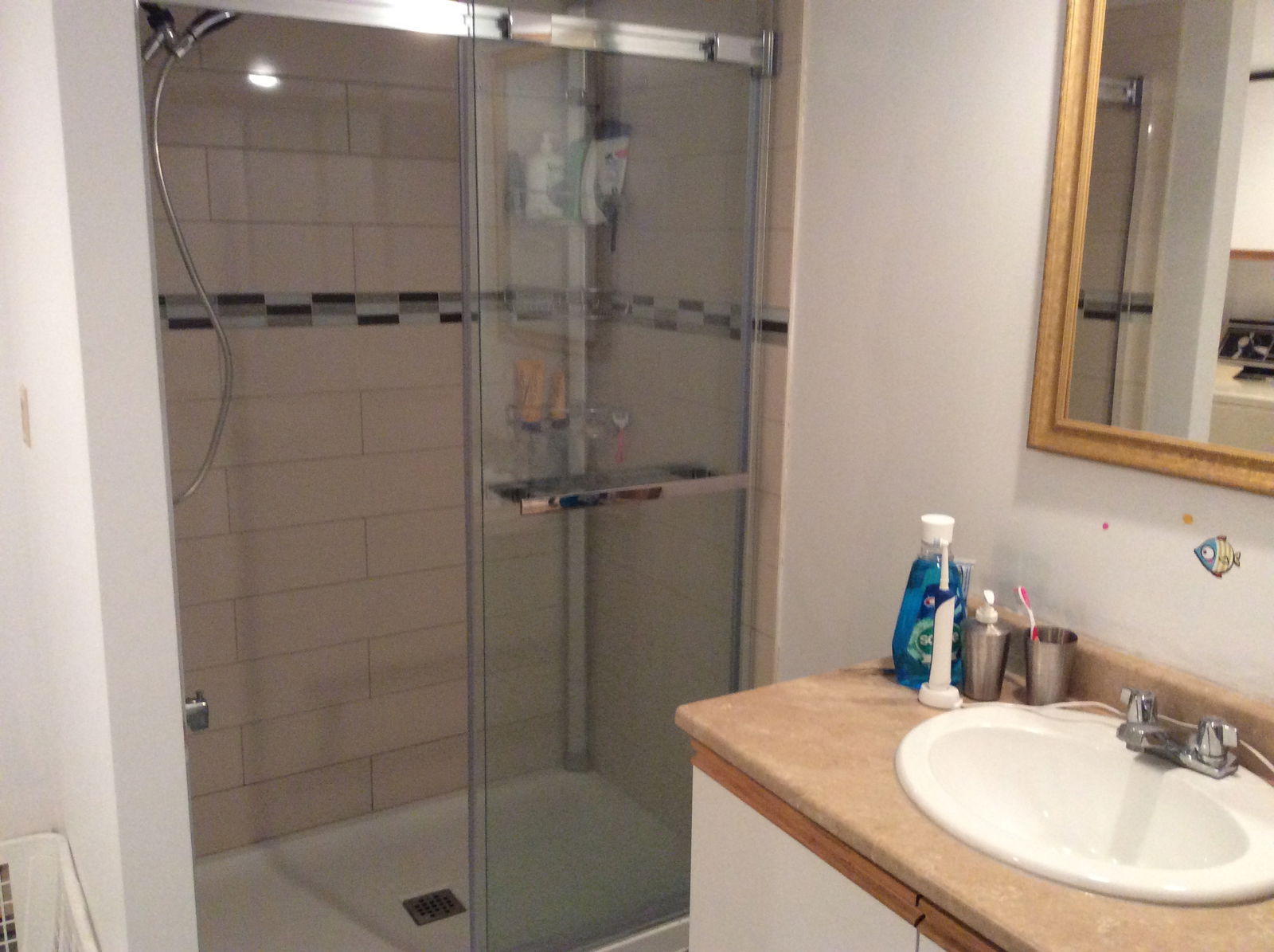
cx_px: 637
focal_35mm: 32
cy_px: 476
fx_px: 1176
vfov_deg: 44.1
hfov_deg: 56.9
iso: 200
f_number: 2.4
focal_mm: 3.3
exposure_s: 1/24
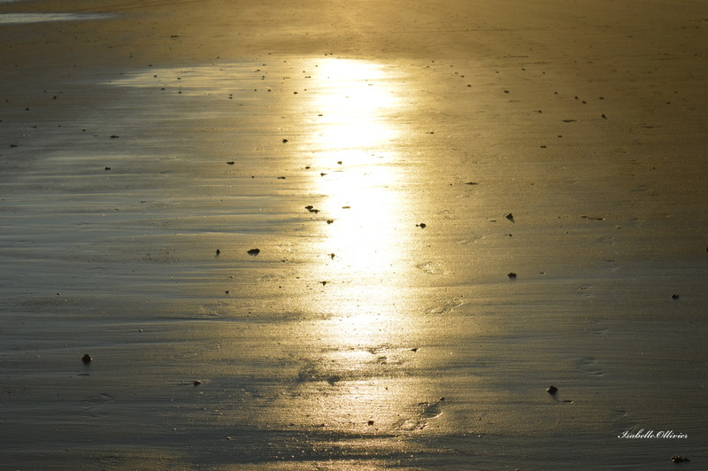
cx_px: 354
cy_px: 236
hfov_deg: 24.6
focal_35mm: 82
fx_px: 1621
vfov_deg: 16.5
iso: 100
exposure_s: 1/640
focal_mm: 55
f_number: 13
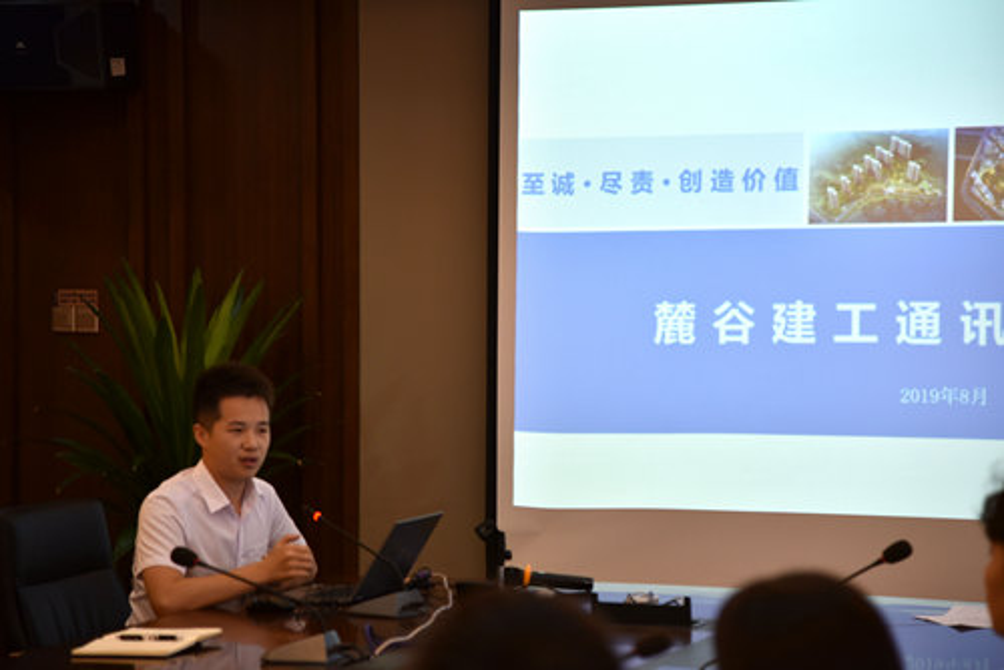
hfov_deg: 19.4
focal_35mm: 105
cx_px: 502
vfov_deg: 13.1
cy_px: 335
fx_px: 2930
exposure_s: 1/160
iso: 800
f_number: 4
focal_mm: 105
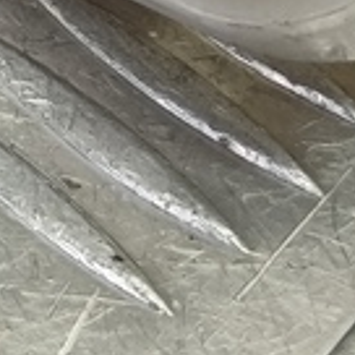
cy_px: -329
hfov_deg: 10.5
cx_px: -358
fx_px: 1775
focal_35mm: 153
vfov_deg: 10.6
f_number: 1.6
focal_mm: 4.11
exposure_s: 1/50
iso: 104
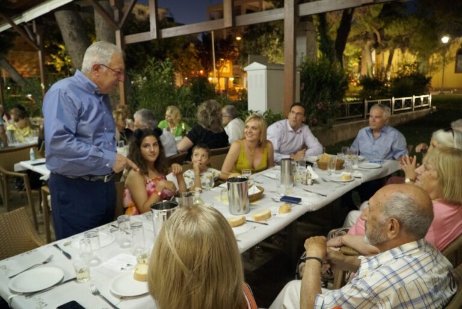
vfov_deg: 48.0
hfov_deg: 67.4
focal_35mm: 27
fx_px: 347
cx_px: 231
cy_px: 154
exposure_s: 1/80
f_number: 4
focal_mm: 18
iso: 8000
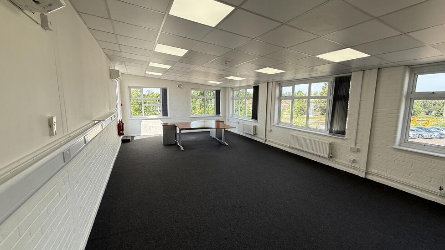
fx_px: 189
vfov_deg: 67.1
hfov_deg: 99.4
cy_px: 126
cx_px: 225
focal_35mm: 16
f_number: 2.2
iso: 64
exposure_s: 1/288
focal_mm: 2.22
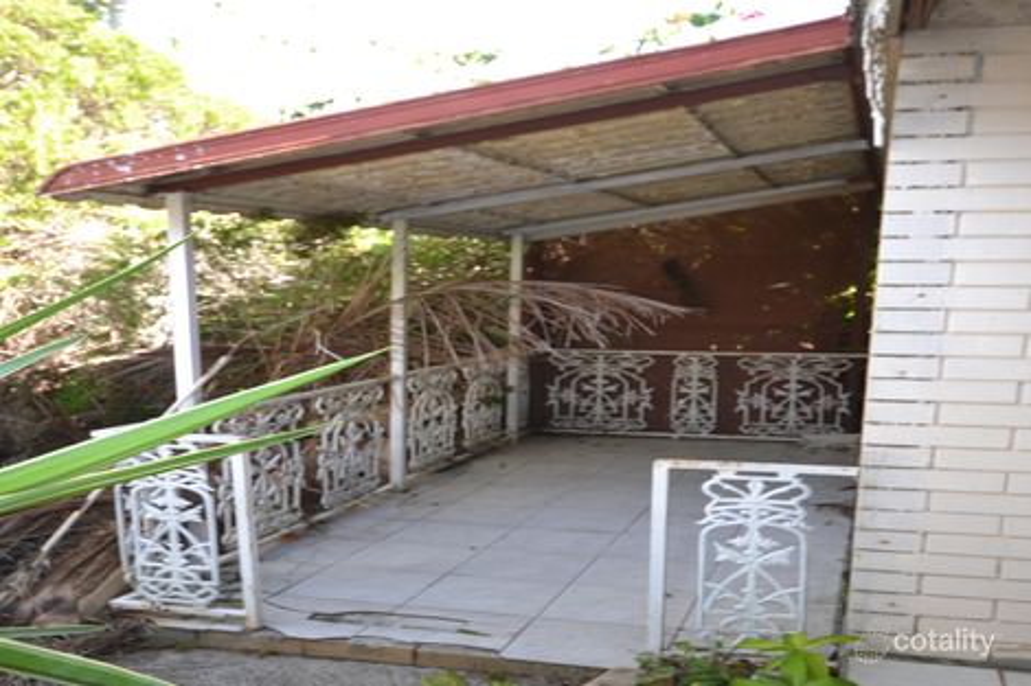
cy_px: 343
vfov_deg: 43.6
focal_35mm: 30
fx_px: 859
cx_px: 516
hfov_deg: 61.9
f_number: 5.6
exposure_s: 1/60
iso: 400
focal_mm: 20
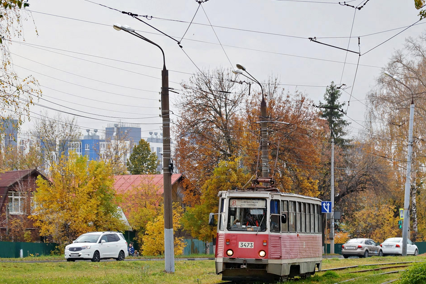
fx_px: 2249
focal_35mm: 190
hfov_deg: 10.8
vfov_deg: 7.2
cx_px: 268
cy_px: 179
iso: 400
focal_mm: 100
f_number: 5.6
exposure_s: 1/800
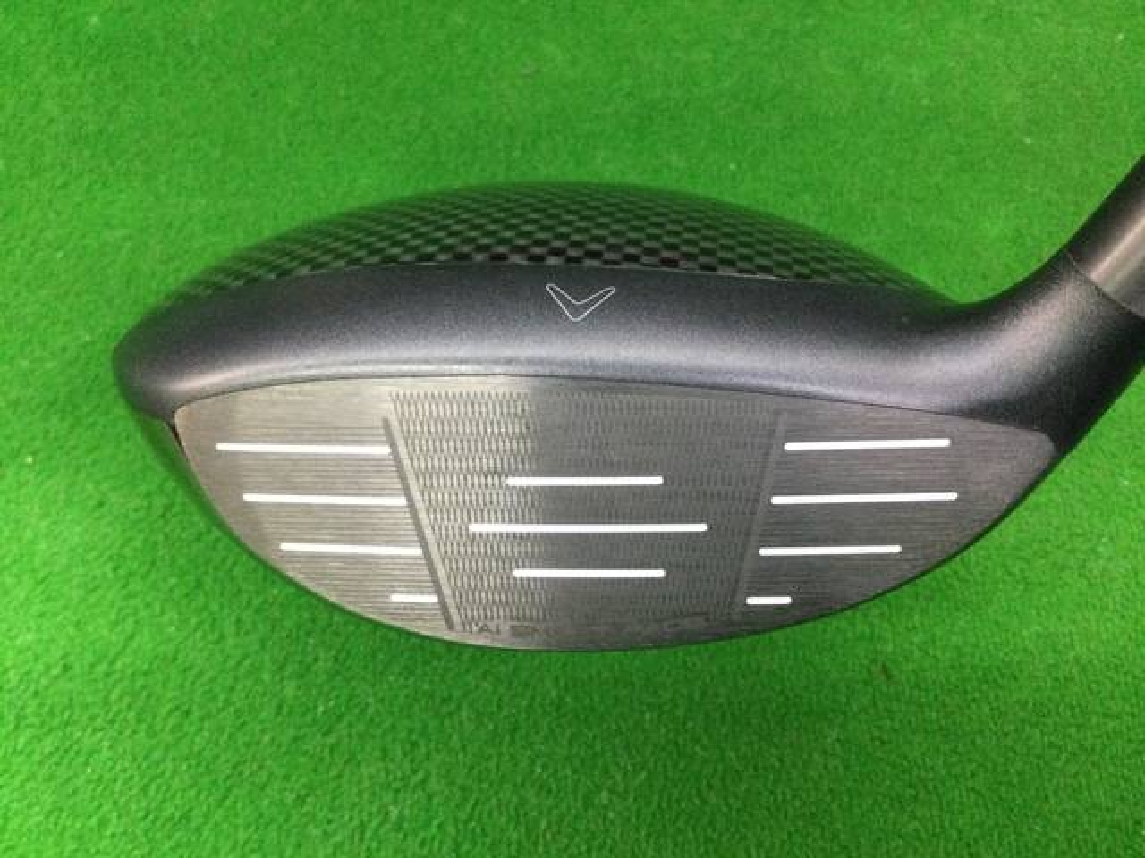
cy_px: 429
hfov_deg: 58.4
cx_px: 572
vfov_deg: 45.4
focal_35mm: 31
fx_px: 1025
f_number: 2.4
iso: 160
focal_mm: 3.3
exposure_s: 1/30
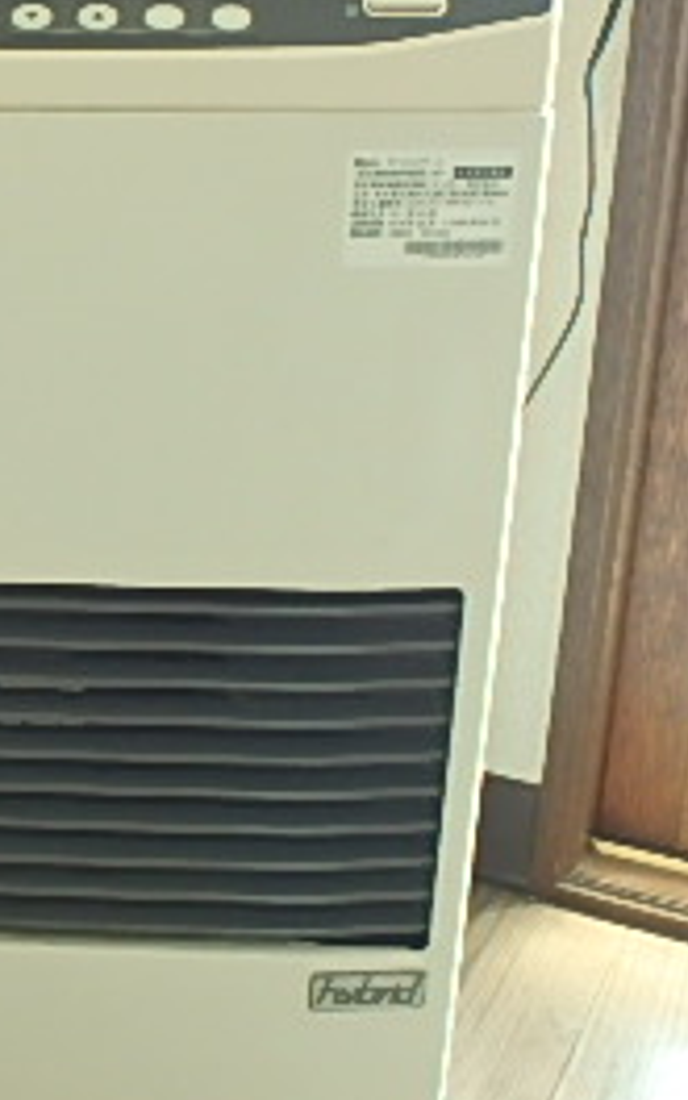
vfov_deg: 37.5
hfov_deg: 23.3
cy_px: 596
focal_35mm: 54
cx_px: 54
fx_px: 1620
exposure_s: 1/40
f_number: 3.5
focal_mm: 3.7
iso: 200
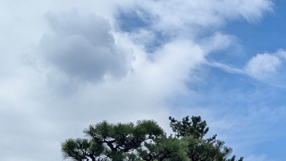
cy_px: 170
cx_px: 334
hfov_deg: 21.5
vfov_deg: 12.8
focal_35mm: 93
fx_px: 705
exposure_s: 1/5848
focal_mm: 4.38
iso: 63
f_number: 1.73
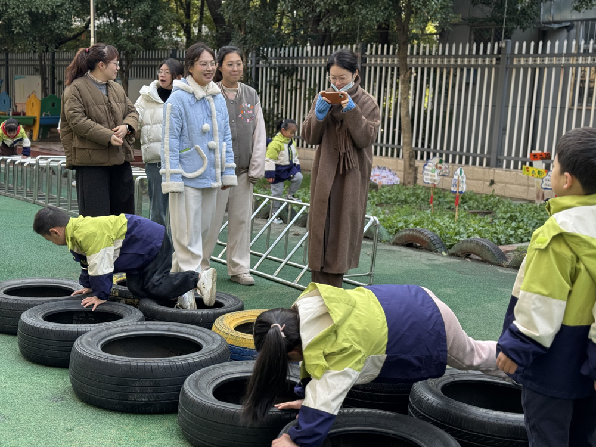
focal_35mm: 48
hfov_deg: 39.7
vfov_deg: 30.3
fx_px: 826
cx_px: 298
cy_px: 224
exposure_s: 1/202
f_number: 1.78
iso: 50
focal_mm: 6.76
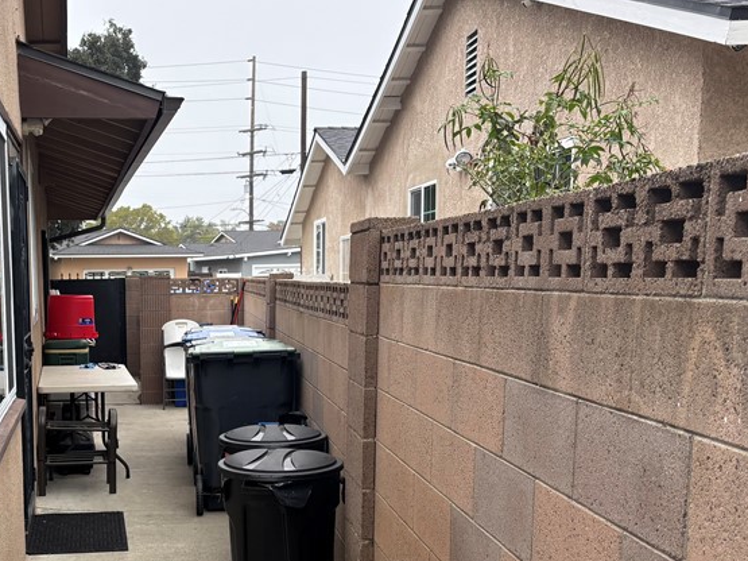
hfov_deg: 38.0
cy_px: 409
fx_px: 1037
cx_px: 132
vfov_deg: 29.8
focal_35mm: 48
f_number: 1.6
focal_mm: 5.96
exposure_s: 1/475
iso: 50
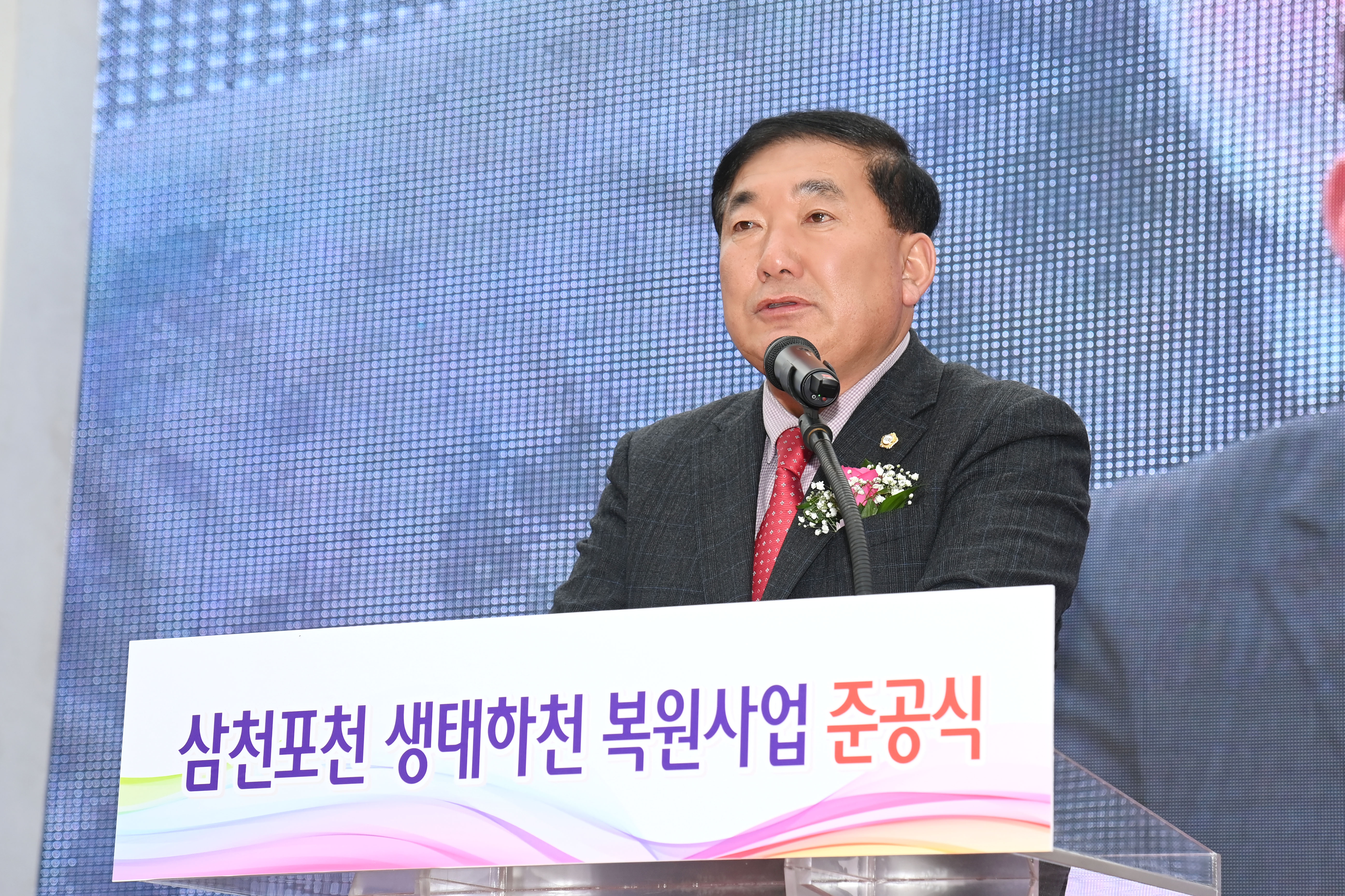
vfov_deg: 14.4
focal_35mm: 95
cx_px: 672
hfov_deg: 21.5
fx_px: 3549
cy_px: 448
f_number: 6.3
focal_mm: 95
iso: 400
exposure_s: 1/500
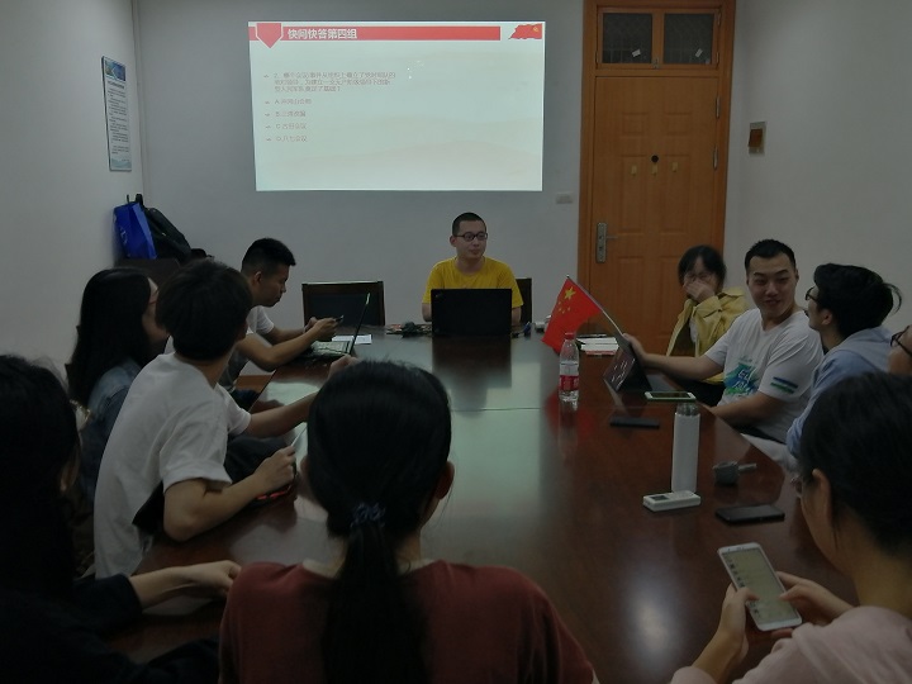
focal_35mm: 31
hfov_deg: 58.4
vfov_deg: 45.4
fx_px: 817
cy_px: 342
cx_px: 456
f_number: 1.8
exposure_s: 1/100
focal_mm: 3.62
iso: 80
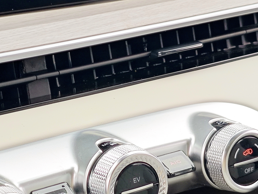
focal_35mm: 118
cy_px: 109
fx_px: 880
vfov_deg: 12.6
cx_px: 96
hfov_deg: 16.7
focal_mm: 6.55
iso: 50
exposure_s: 1/520
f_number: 1.6
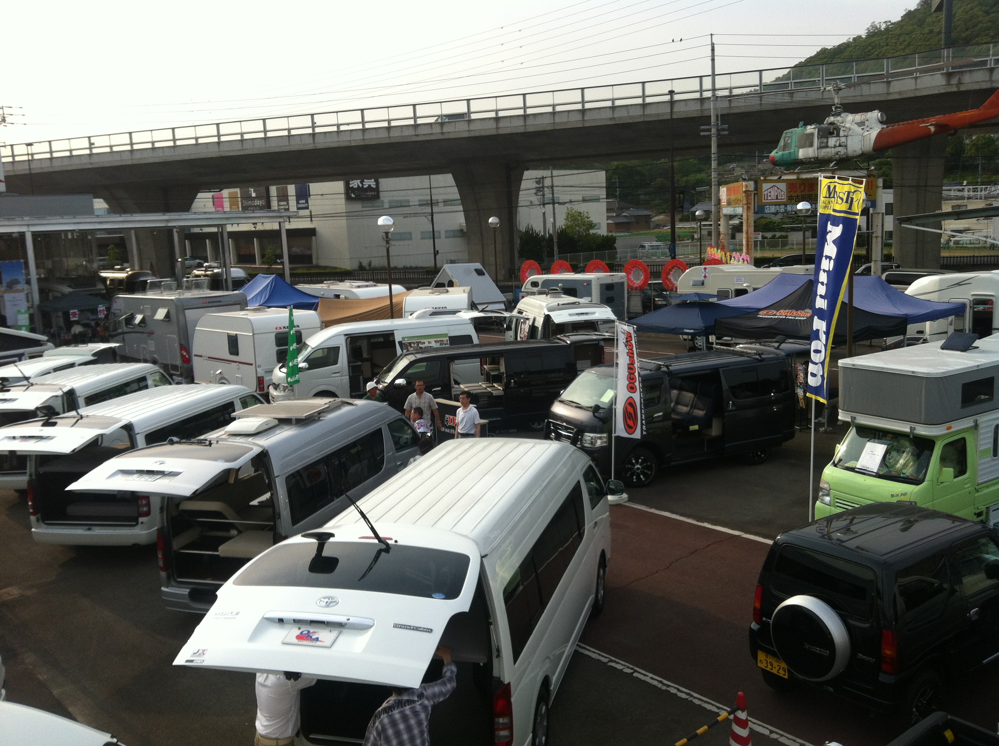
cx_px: 500
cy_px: 373
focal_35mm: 35
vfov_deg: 40.6
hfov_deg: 52.7
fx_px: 1009
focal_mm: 3.85
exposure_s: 1/862
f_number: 2.8
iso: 80
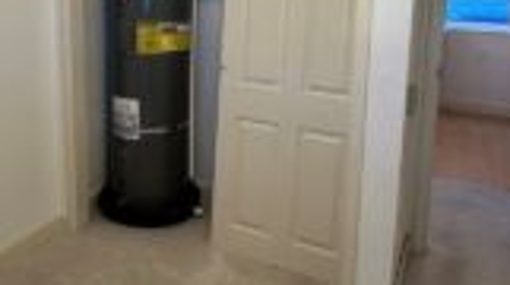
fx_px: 513
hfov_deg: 52.0
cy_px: 38
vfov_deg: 29.9
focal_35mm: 38
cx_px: 177
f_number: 2.2
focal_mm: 2.22
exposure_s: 1/120
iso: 250
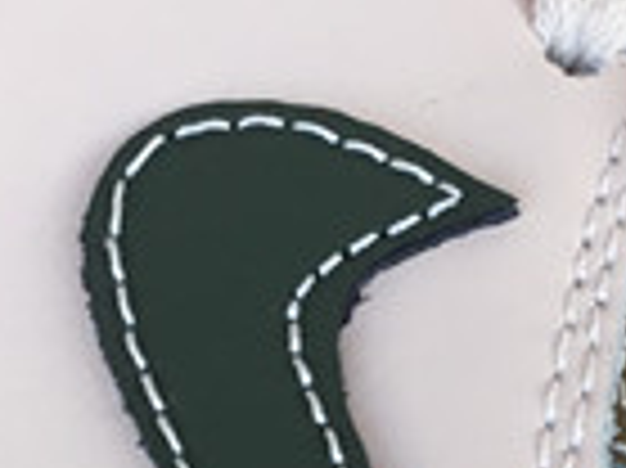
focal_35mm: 201
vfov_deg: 7.2
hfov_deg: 9.9
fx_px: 3632
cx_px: 302
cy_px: 794
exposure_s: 1/100
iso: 25
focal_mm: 3.3
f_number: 2.4
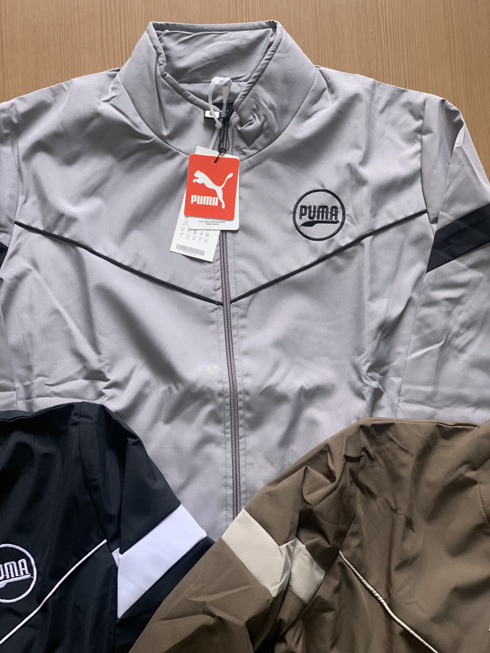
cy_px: 326
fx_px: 981
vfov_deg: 36.8
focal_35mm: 52
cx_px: 245
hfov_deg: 28.0
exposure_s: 1/100
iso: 50
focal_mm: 6
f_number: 2.4
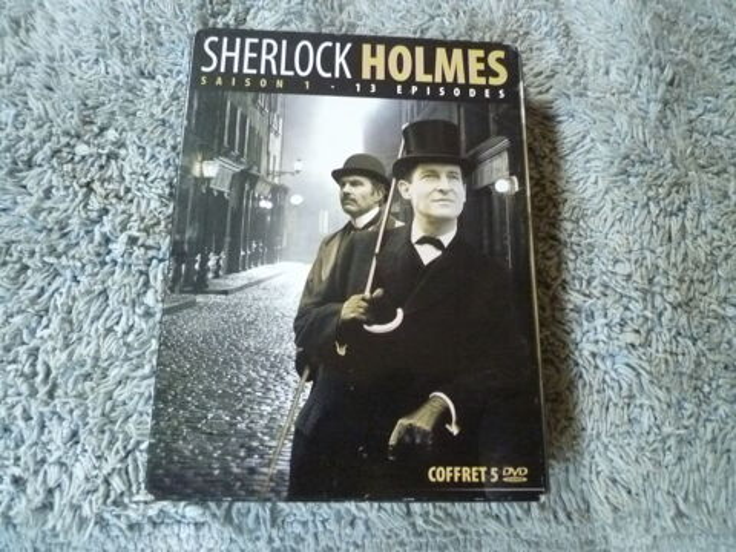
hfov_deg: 69.4
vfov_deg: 54.9
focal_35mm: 25
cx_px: 368
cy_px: 276
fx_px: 532
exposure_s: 1/40
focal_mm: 4.4
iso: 800
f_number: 2.8
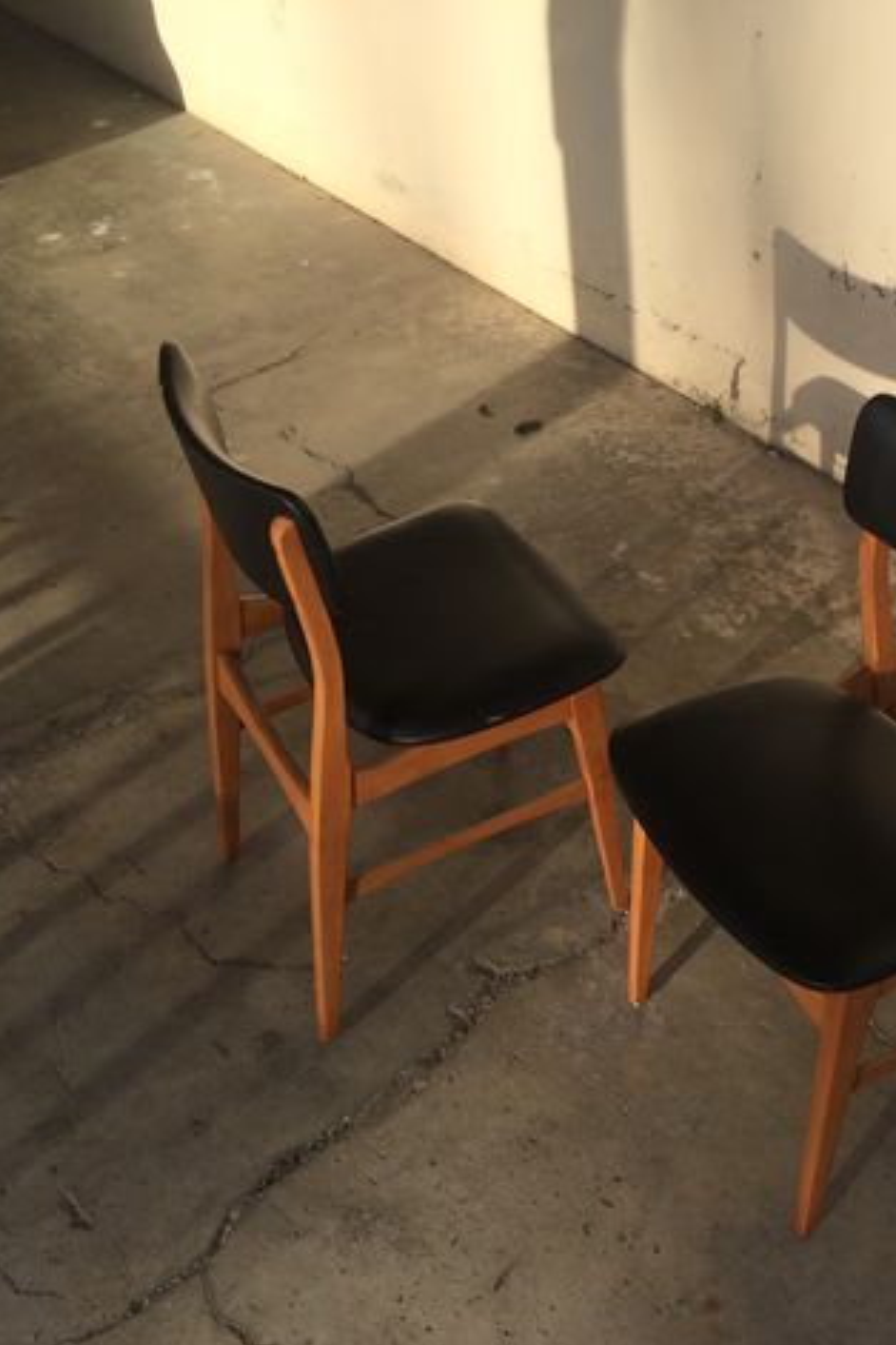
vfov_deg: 47.4
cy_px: 682
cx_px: 673
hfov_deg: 32.0
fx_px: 1531
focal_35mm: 41
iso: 32
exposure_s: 1/1642
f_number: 2.2
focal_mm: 4.15
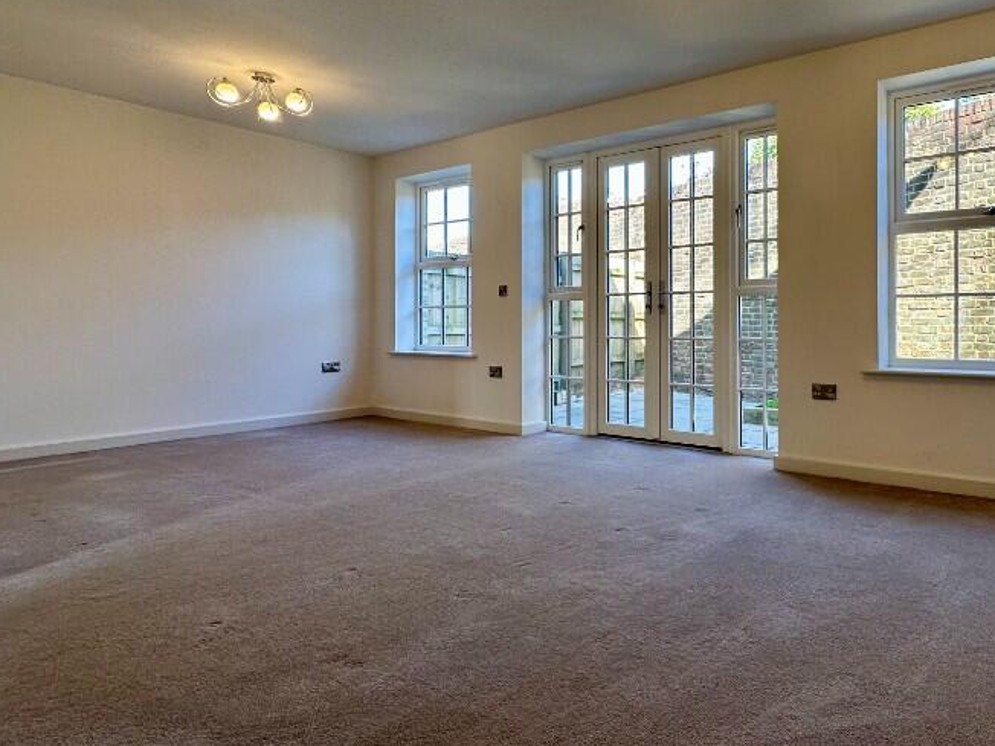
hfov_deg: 72.3
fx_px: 632
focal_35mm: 22
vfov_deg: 60.8
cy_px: 322
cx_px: 717
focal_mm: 2.22
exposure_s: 1/100
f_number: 2.2
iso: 80
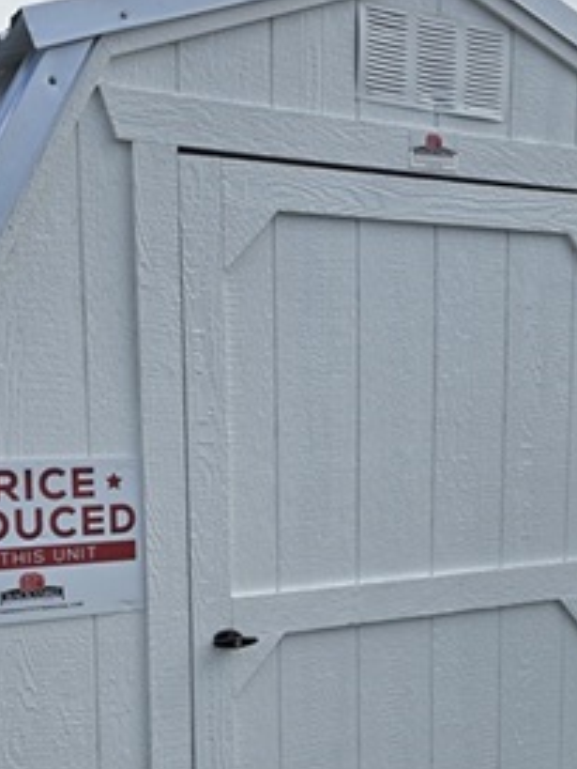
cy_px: 561
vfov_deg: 38.8
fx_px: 1066
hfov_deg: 30.3
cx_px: 269
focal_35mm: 48
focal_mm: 6.3
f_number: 1.7
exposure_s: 1/1030
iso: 12
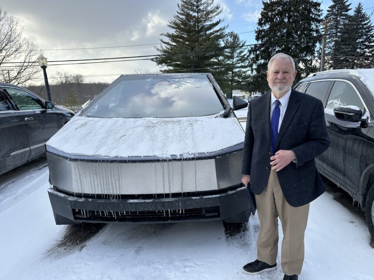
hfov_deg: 71.6
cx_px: 187
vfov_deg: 56.8
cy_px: 140
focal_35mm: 24
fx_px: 259
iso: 80
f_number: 1.78
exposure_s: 1/1664
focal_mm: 6.86
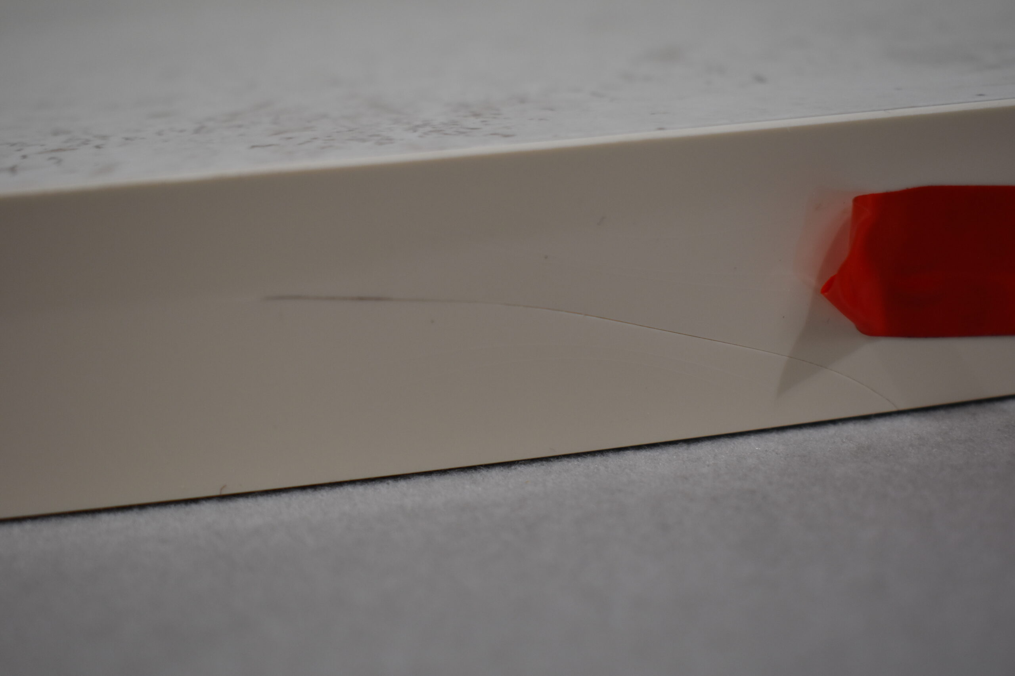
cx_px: 508
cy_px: 338
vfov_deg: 25.1
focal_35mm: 54
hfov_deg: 36.9
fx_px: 1522
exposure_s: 1/250
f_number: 4.8
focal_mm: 36
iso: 400
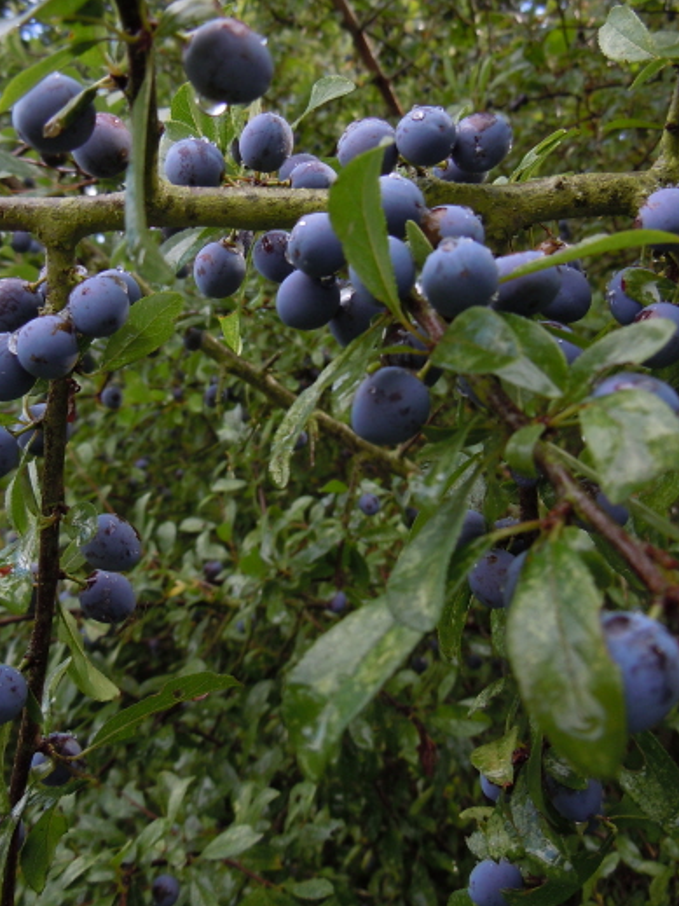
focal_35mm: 37
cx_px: 279
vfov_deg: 49.9
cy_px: 370
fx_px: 968
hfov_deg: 38.5
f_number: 3.5
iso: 100
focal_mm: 5.4
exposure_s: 1/125
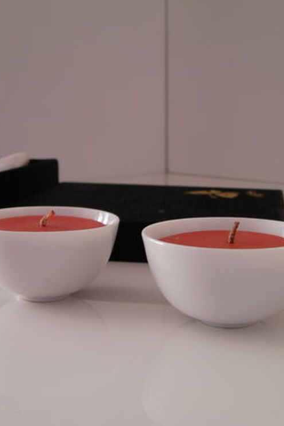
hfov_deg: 25.5
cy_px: 213
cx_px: 131
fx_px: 627
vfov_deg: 37.5
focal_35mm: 53
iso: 50
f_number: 3.5
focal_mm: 6.3
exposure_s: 1/46.8
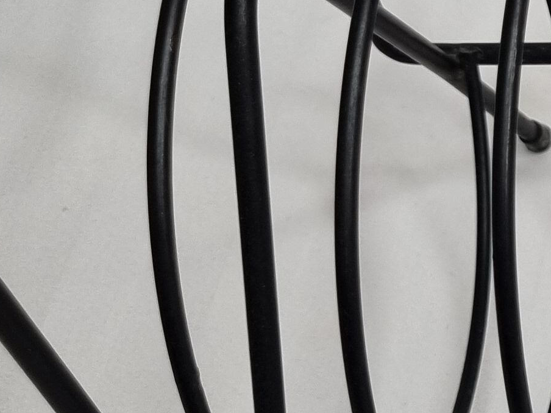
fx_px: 1846
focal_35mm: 116
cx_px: 1016
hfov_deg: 14.7
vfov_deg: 12.8
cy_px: 226
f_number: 1.8
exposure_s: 1/112
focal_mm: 5.4
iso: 50
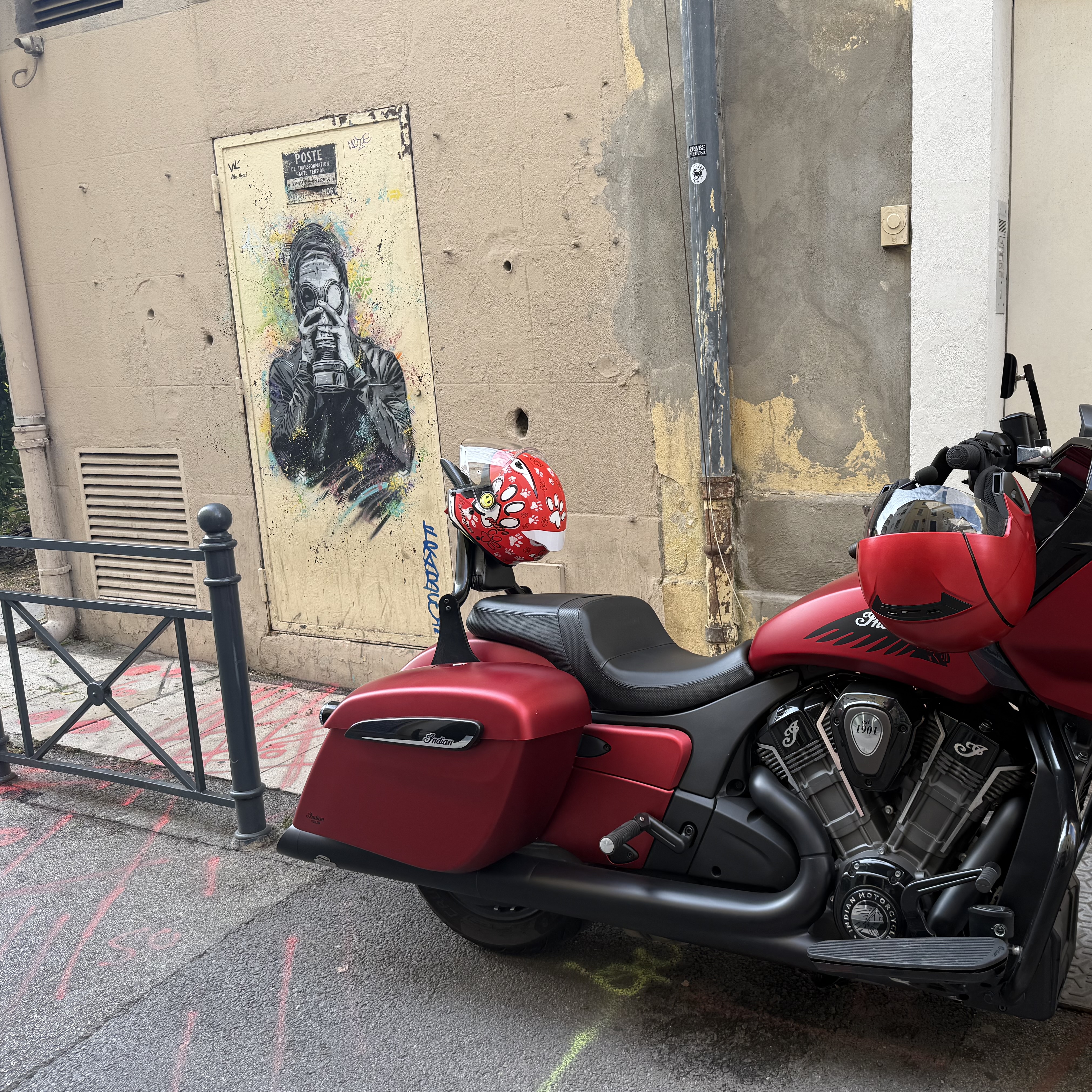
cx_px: 733
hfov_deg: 52.9
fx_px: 1071
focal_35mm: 30
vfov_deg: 54.0
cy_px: 550
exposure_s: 1/476
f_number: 1.78
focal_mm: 6.76
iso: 80
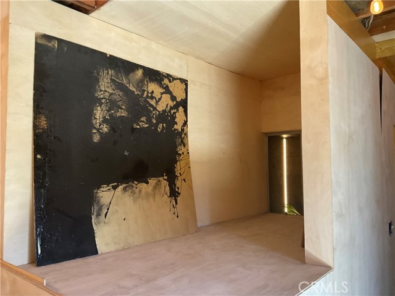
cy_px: 148
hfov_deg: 61.7
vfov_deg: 48.2
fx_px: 331
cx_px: 198
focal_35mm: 29
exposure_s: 1/60
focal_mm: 3
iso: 100
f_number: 1.8
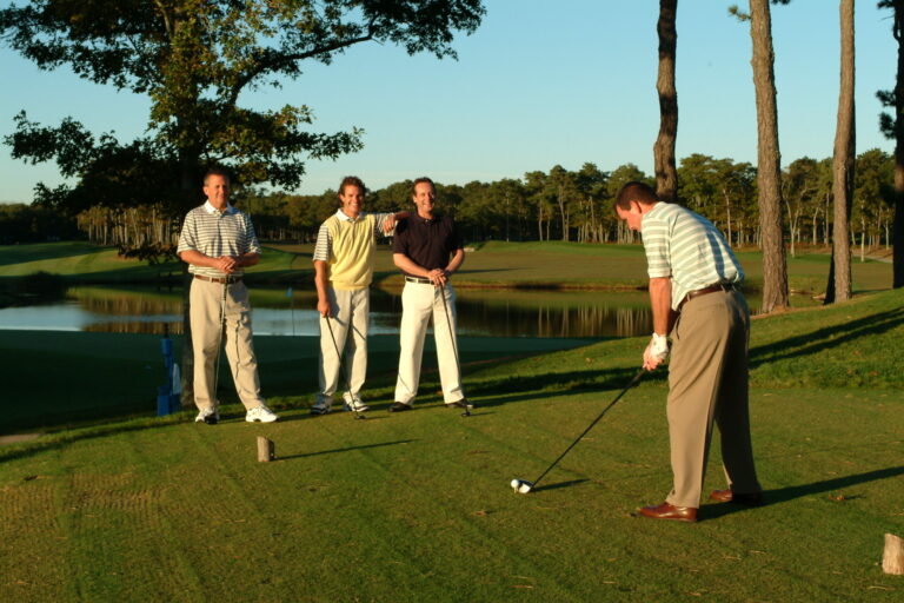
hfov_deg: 31.9
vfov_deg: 21.6
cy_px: 302
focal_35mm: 63
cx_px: 452
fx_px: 1582
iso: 400
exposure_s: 1/350
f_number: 9.5
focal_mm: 42
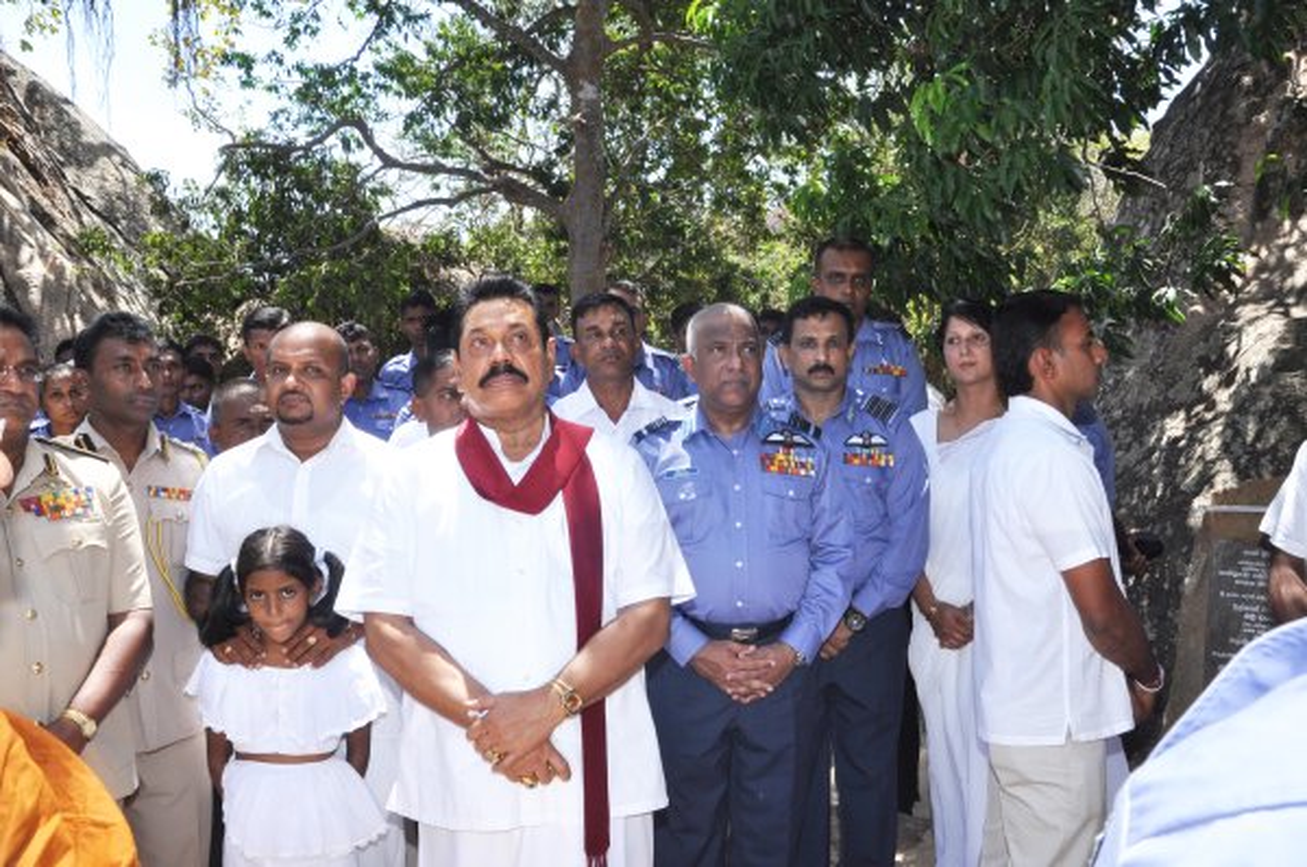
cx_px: 654
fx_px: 1359
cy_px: 434
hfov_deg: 51.4
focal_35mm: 38
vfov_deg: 35.4
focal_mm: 25
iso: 400
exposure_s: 1/200
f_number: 13
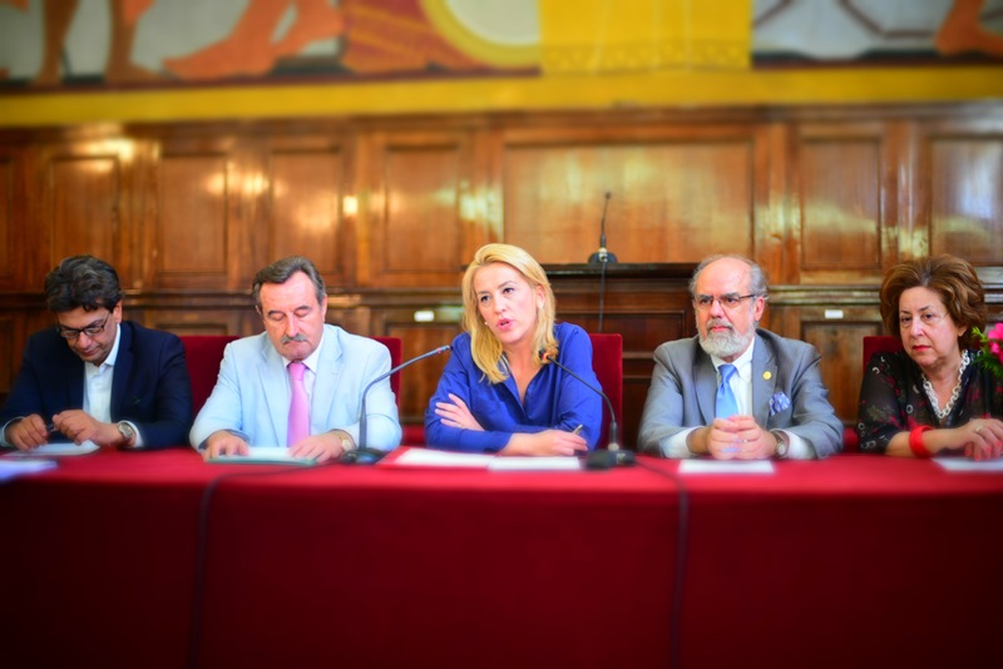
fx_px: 1393
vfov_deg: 27.0
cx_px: 502
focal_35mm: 50
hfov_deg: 39.6
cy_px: 334
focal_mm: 50
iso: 250
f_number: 1.4
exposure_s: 1/50
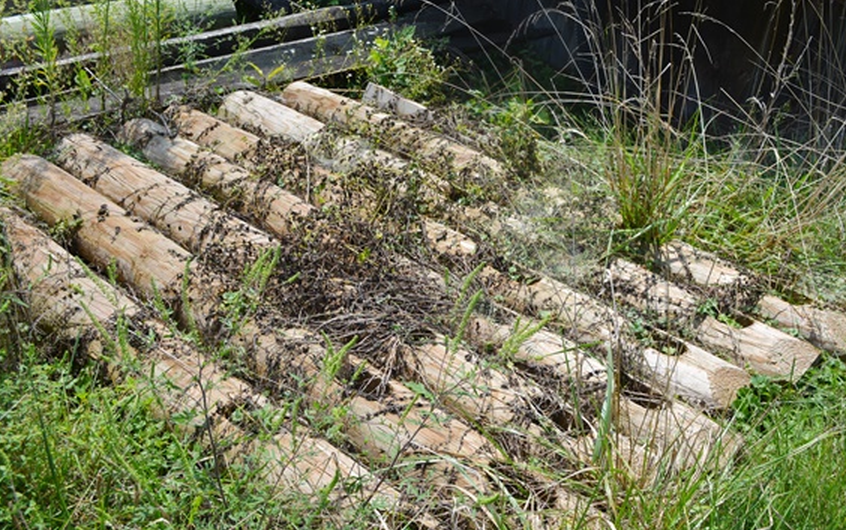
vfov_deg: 32.8
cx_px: 436
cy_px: 296
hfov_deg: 50.4
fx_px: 900
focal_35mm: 39
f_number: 8
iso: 110
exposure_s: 1/250
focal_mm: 24
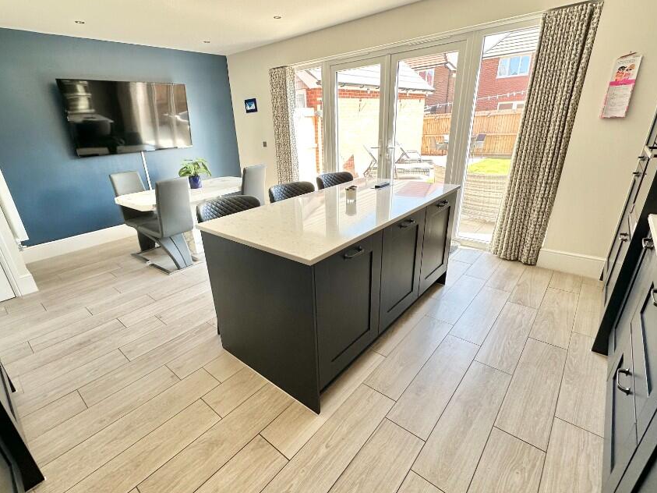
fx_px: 323
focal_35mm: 17
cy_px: 256
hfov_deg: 91.0
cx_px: 311
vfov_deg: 74.7
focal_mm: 2.22
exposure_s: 1/99
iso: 64
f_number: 2.2
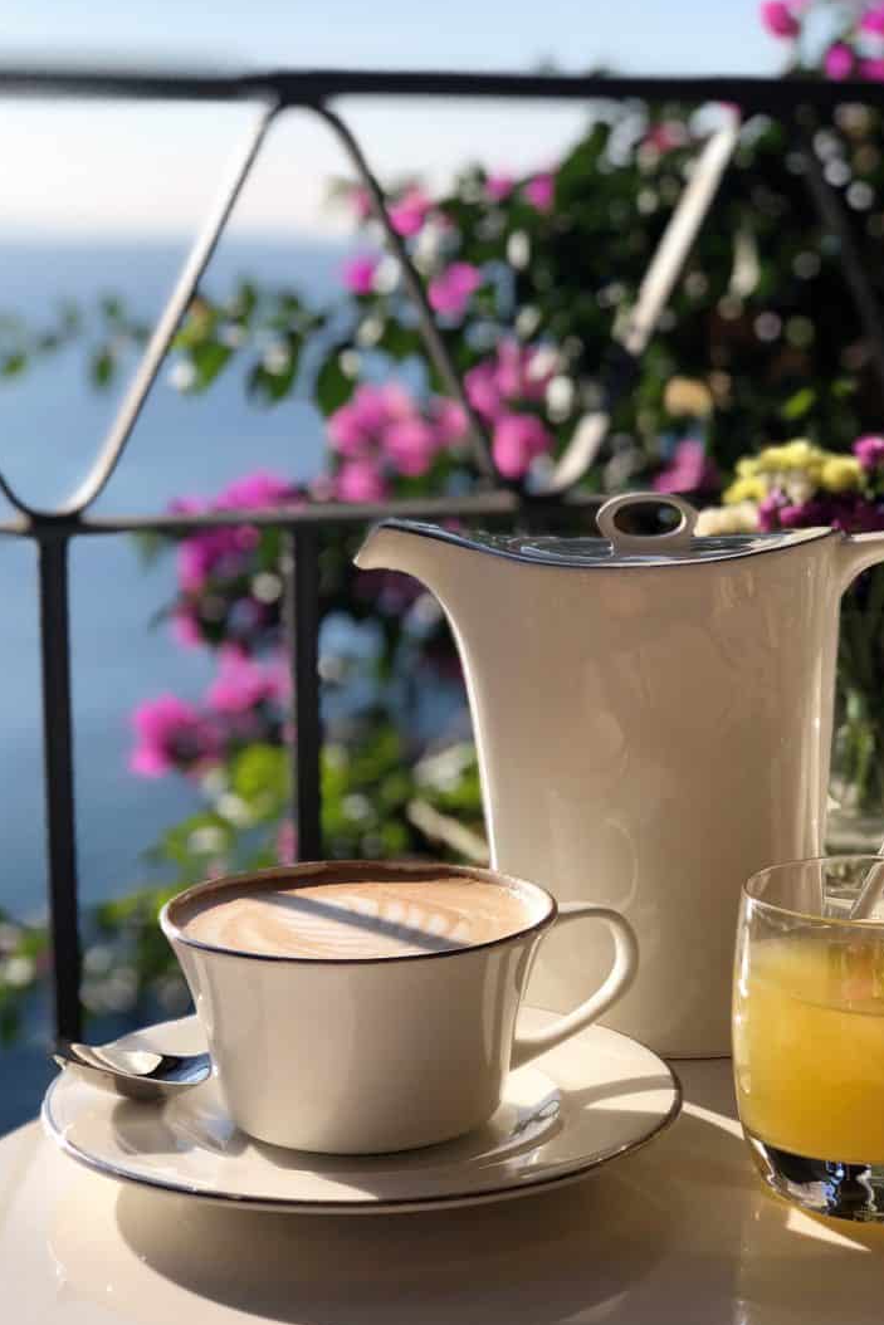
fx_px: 2209
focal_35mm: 60
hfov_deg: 22.6
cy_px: 664
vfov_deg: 33.4
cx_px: 419
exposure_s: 1/889
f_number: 2.8
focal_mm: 6.6
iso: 20
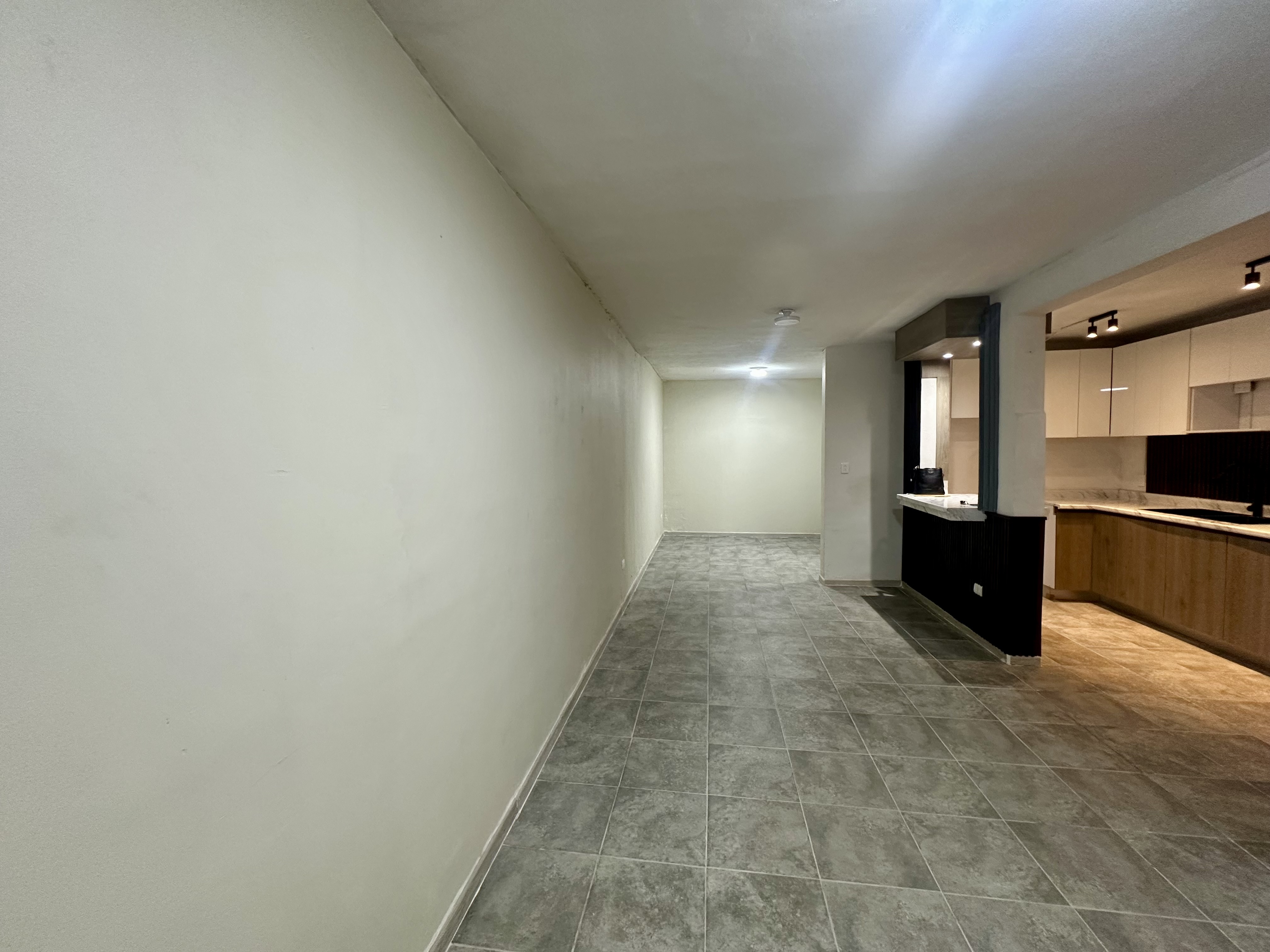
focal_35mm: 14
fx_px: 514
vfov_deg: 85.7
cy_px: 476
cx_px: 635
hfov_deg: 102.1
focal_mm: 2.22
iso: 200
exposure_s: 1/60
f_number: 2.2
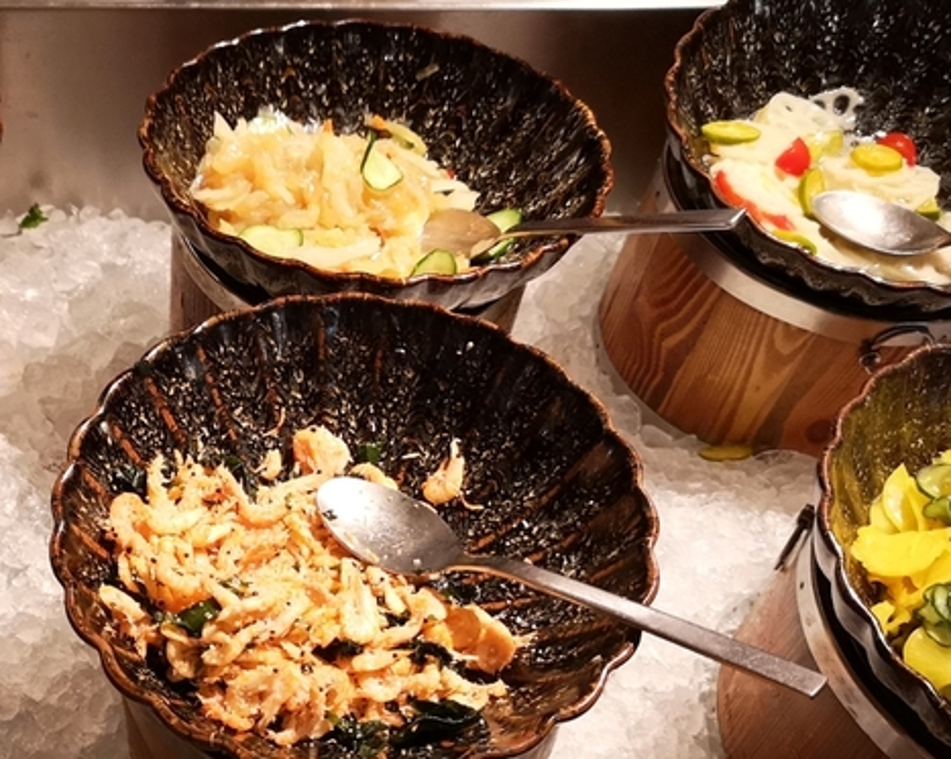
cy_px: 508
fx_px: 1350
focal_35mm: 48
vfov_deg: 31.2
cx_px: 246
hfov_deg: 37.9
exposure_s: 1/60
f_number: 1.8
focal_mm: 3.95
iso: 500
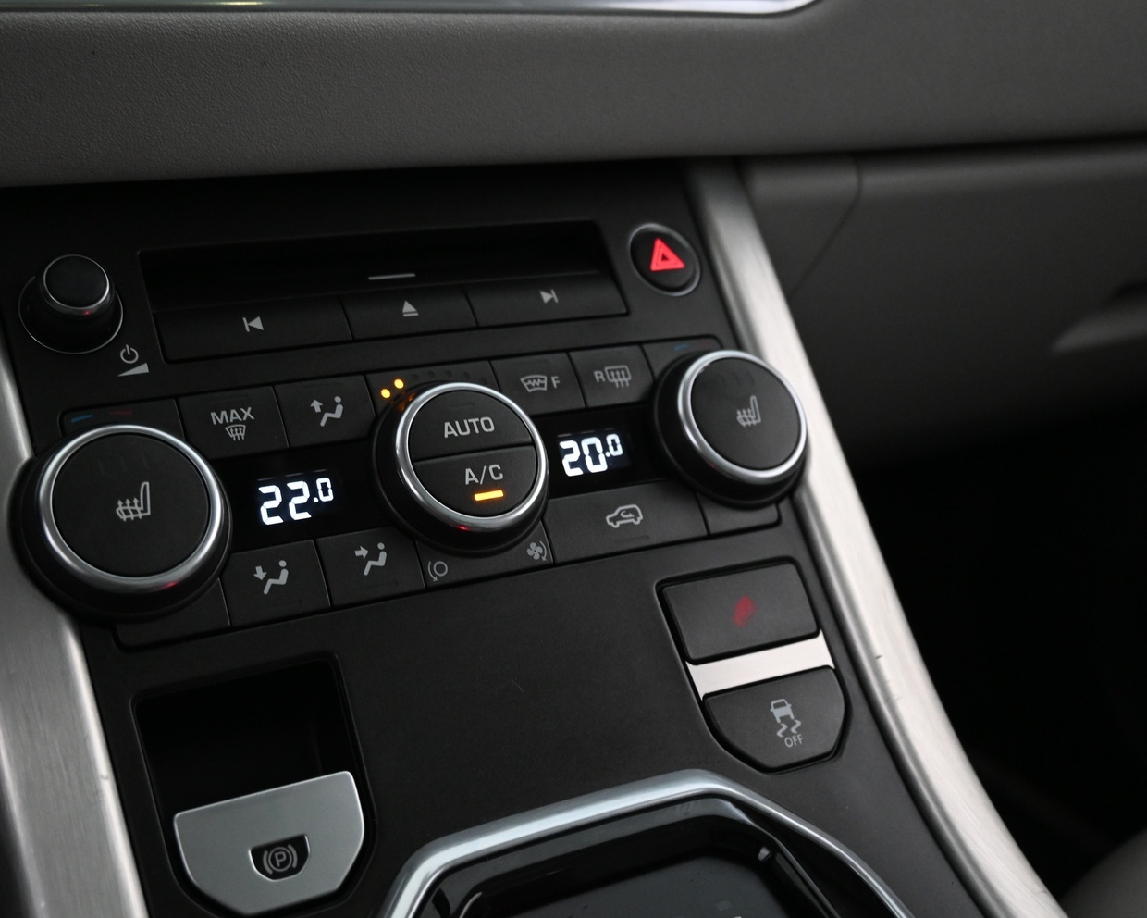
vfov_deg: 38.6
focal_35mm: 39
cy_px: 487
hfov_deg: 47.0
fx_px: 1311
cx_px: 462
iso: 1800
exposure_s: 1/30
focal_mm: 21
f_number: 4
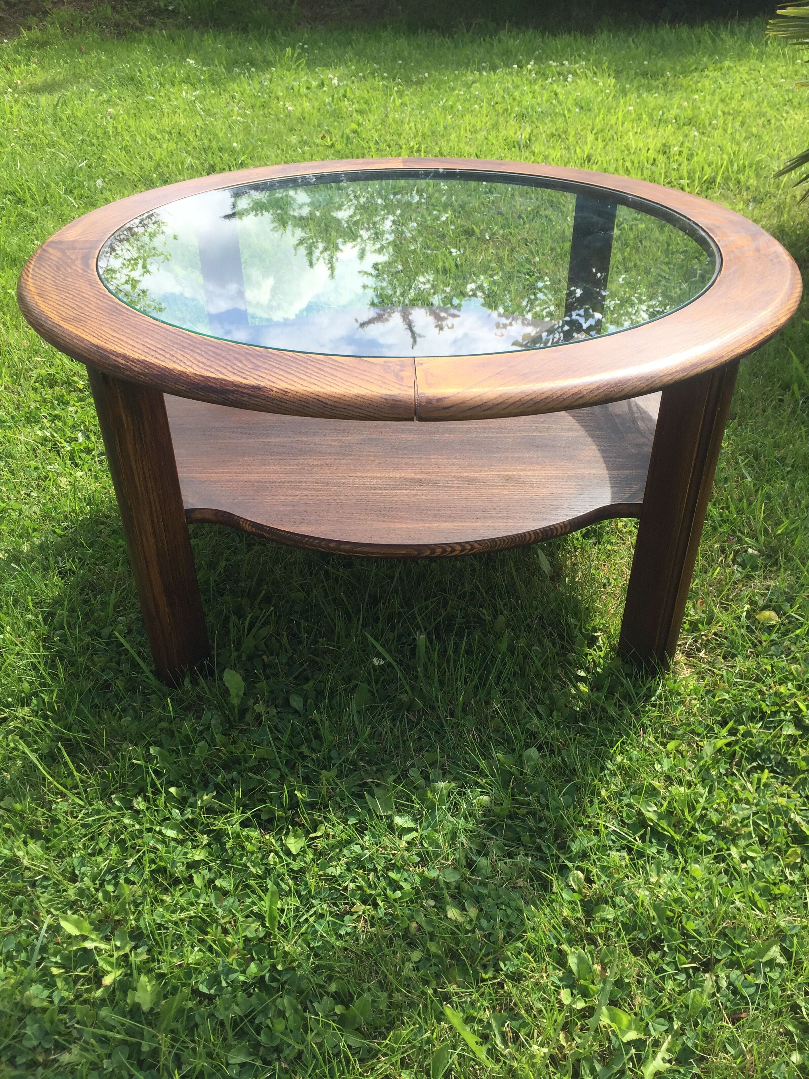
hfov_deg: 48.2
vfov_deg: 61.7
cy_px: 540
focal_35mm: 29
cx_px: 404
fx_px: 904
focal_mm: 4.15
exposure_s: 1/1068
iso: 32
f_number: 2.2
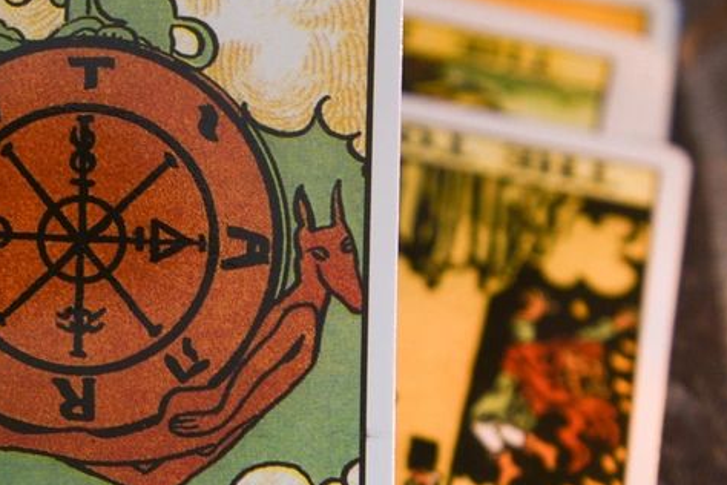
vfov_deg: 8.5
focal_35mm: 161
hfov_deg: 12.6
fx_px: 3251
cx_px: -33
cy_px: 404
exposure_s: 1/4
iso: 100
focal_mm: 36
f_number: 4
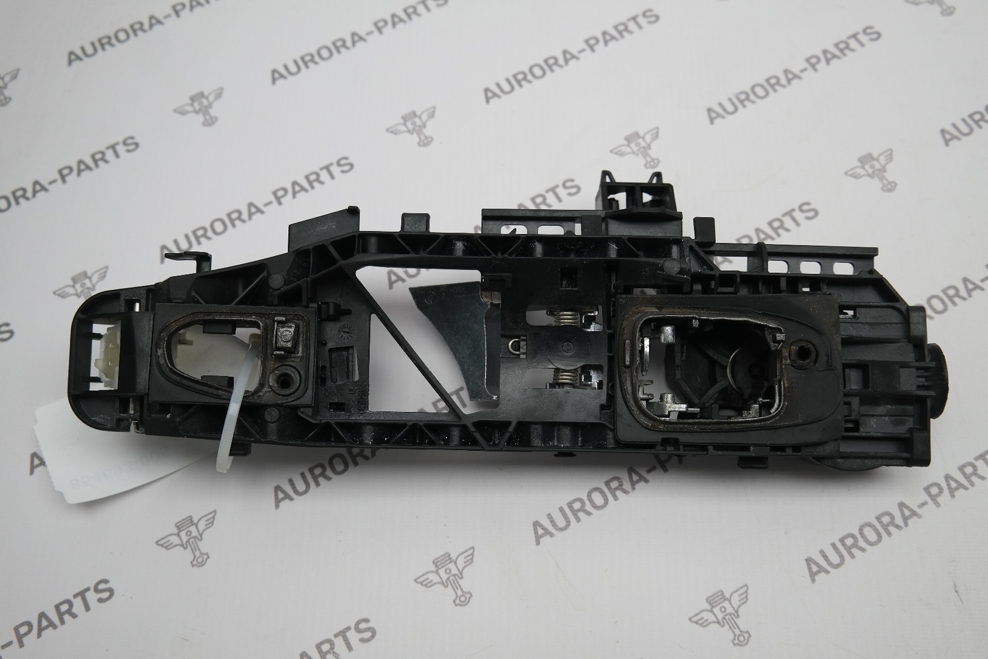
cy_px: 330
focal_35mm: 36
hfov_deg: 53.1
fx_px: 988
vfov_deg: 36.9
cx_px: 494
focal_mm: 24
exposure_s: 1/100
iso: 200
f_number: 4
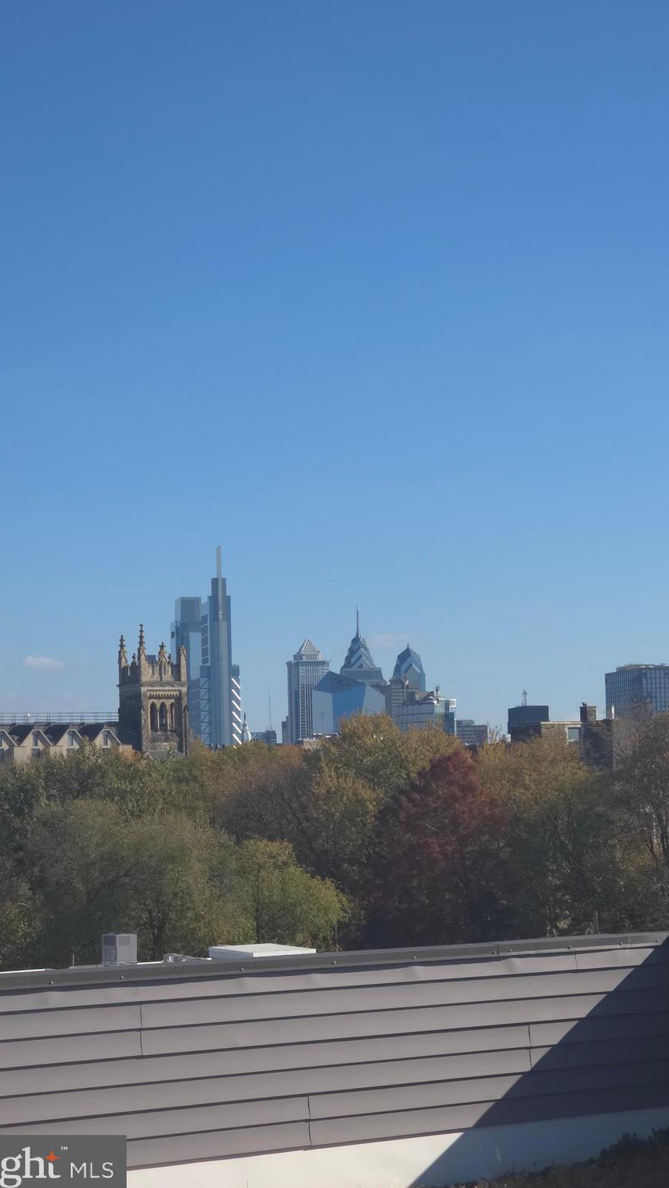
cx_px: 382
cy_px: 598
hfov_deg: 15.9
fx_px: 2396
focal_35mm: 76
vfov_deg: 27.9
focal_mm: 7.9
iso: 50
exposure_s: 1/1300
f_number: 2.4
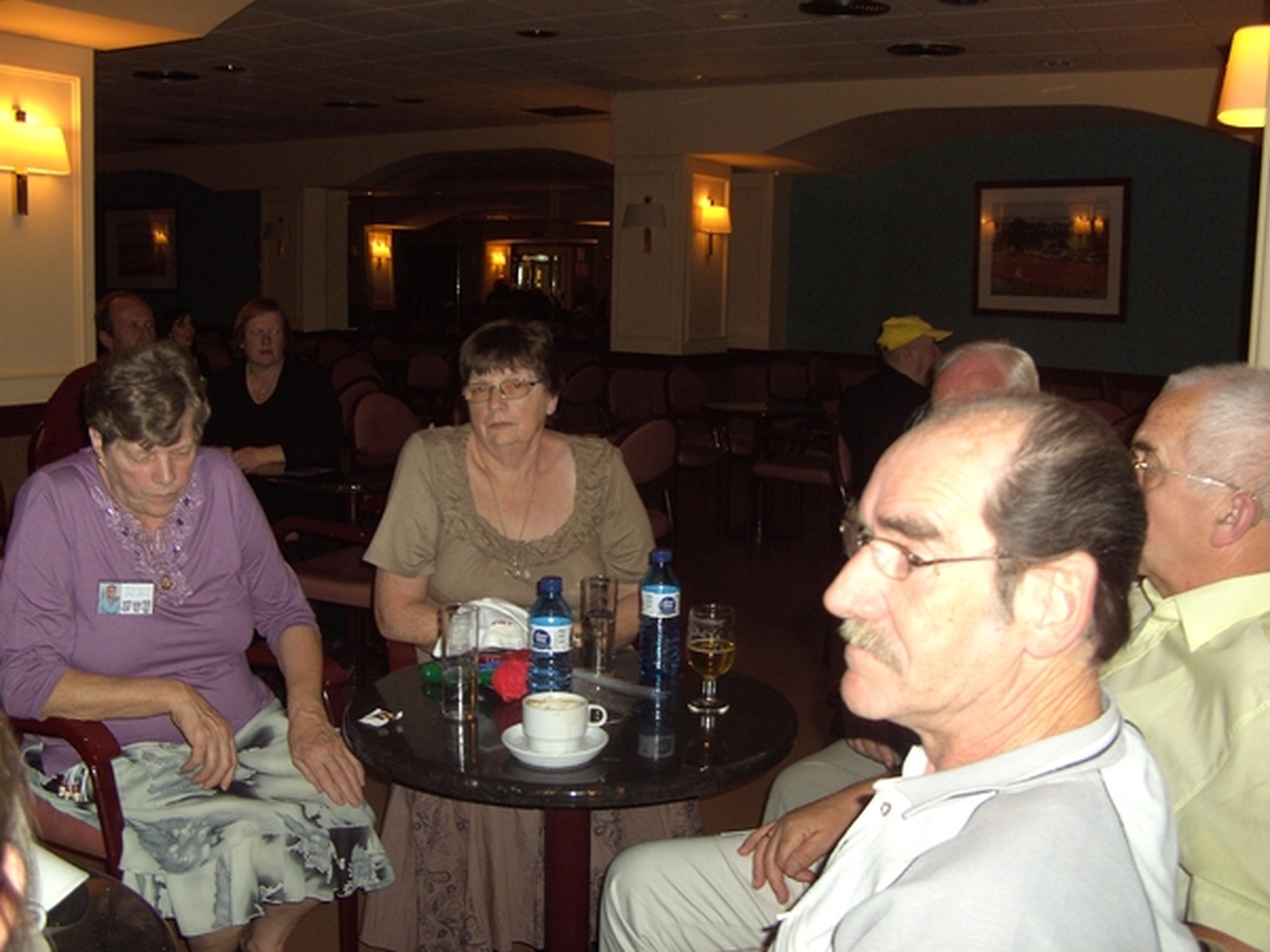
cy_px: 476
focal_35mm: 37
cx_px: 635
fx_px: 1357
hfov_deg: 50.1
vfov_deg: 38.7
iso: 100
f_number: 2.8
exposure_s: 1/50
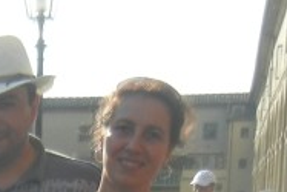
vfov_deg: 7.6
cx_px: -204
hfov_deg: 11.3
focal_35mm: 171
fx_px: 1364
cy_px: 439
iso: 160
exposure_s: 1/752
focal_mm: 5.4
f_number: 3.5
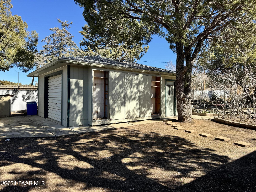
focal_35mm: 24
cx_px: 128
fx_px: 177
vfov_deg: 56.8
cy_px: 96
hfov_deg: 71.6
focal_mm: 6.86
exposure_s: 1/1869
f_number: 1.78
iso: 80
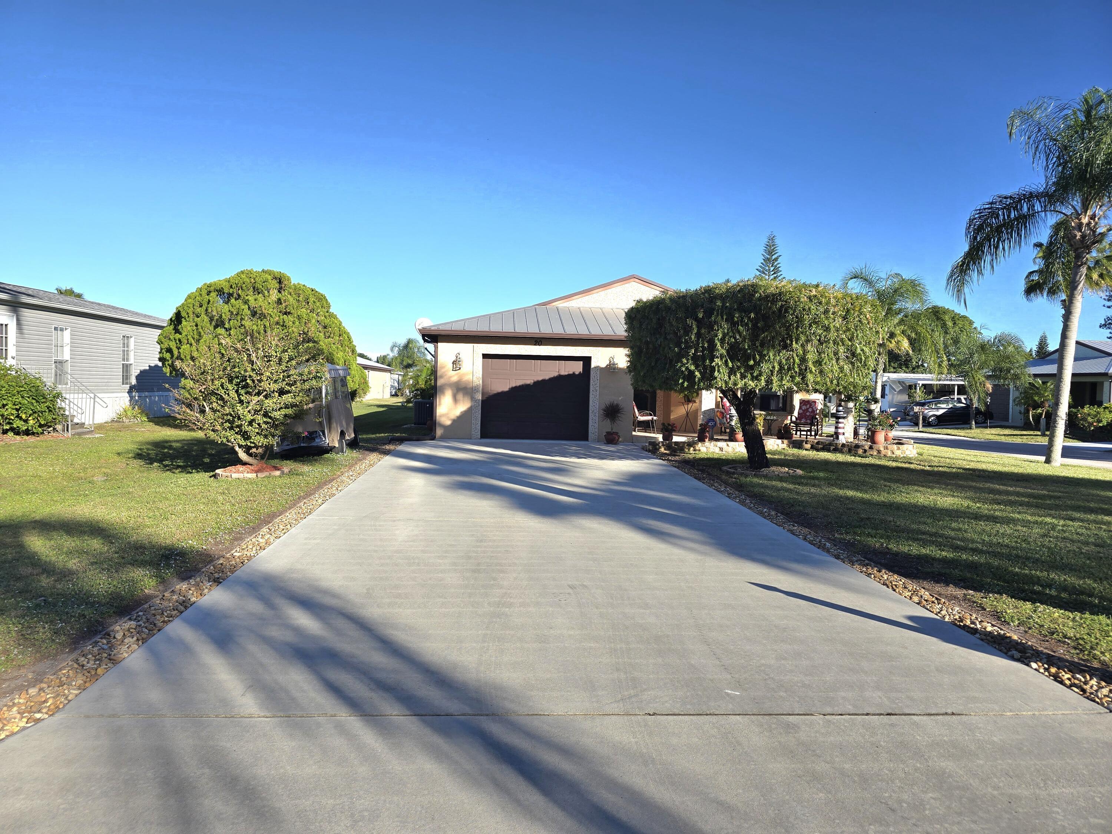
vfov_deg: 58.9
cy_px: 417
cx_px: 556
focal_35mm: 23
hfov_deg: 73.9
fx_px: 739
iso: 12
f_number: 1.7
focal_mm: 6.3
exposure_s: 1/1000
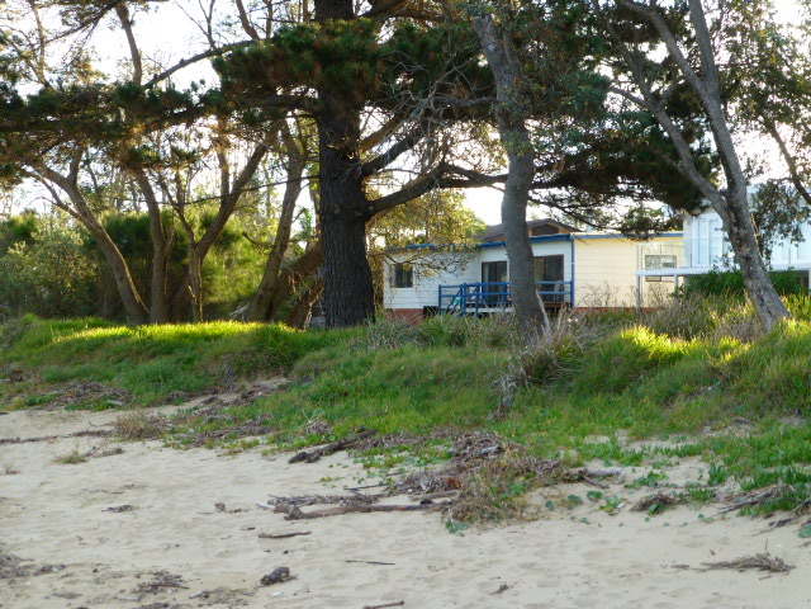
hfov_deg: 31.2
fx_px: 1453
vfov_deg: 23.7
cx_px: 406
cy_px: 304
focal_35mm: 62
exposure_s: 1/60
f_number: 4.8
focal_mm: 11
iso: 160
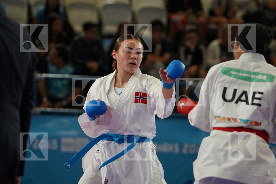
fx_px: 1848
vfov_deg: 5.7
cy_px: 92
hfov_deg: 8.5
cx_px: 138
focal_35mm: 241
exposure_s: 1/1000
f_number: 2.8
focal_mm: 161
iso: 1000
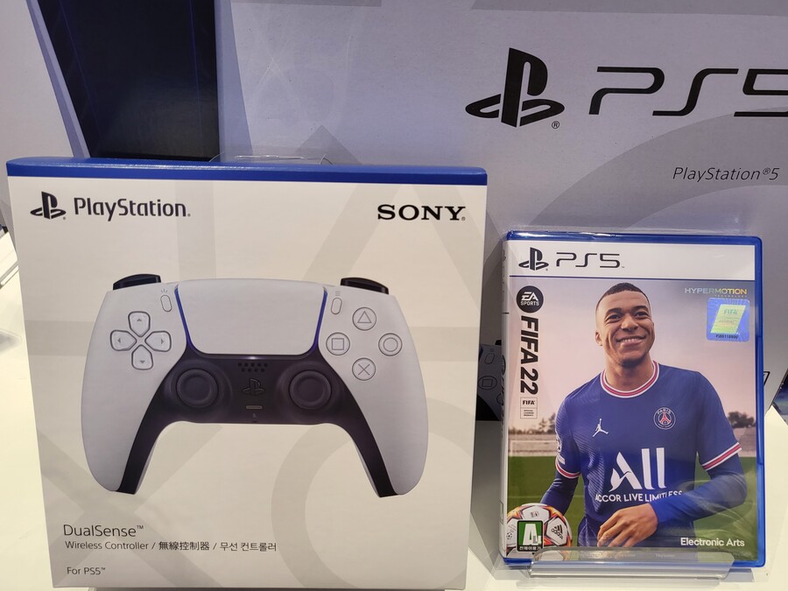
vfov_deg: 53.1
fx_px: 592
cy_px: 296
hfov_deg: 67.3
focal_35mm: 26
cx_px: 394
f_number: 1.8
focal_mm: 4.25
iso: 80
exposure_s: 1/119
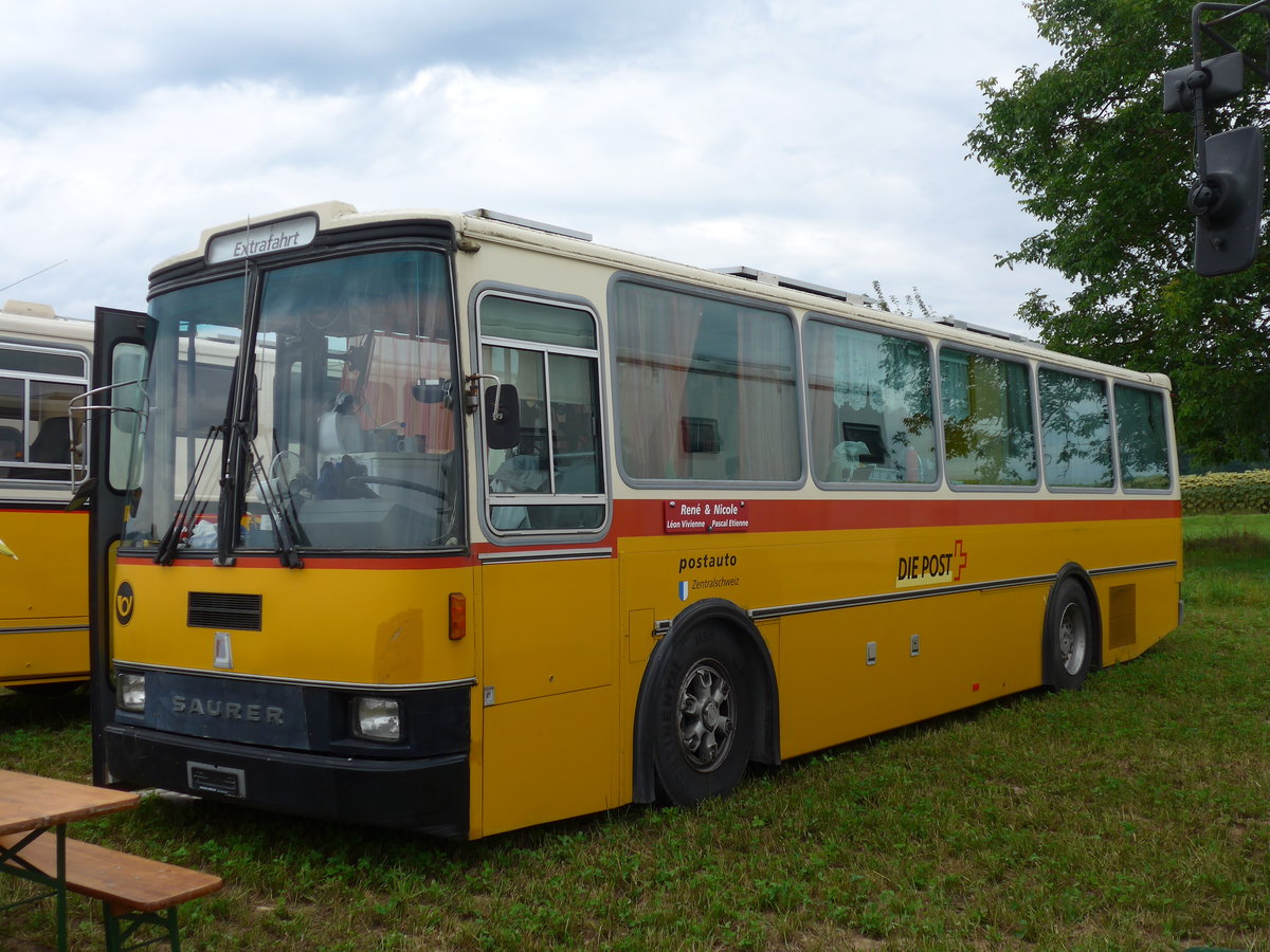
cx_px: 635
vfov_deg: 36.8
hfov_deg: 47.9
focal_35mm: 39
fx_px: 1431
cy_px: 476
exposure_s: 1/640
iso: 80
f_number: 2.8
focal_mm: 8
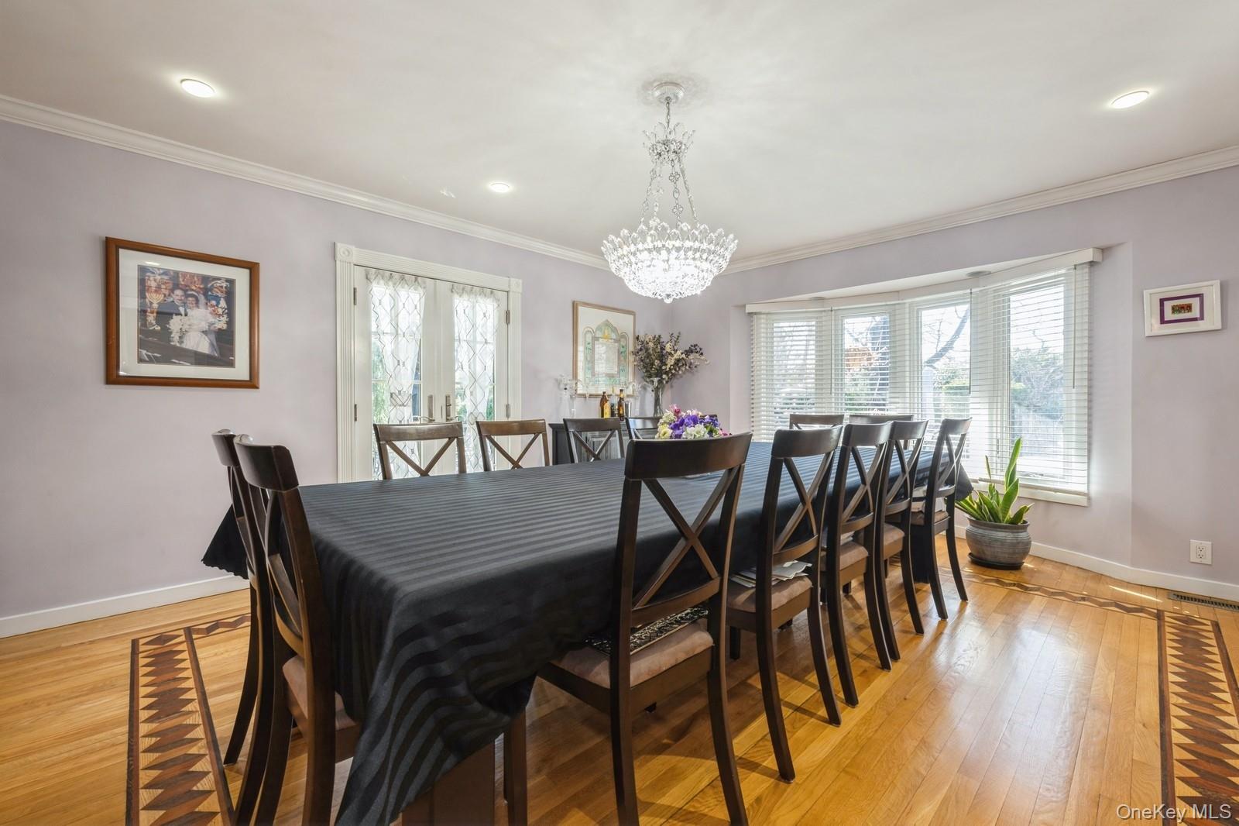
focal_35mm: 15
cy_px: 413
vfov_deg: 77.3
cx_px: 620
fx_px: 516
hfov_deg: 100.4
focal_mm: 15
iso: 250
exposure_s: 1/5
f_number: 11
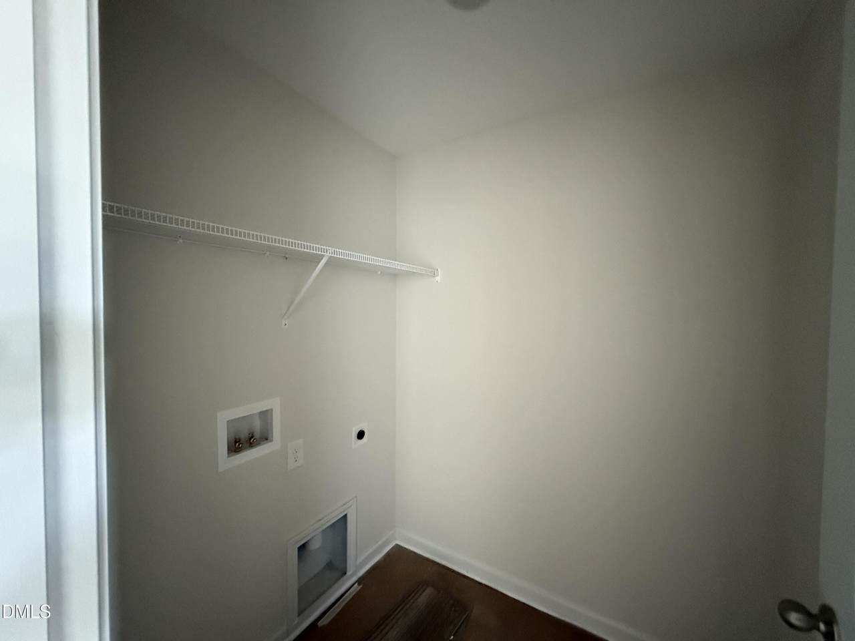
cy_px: 320
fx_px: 346
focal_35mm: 14
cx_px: 428
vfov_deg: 85.7
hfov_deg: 102.1
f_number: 2.2
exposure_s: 1/60
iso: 1000
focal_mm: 2.22
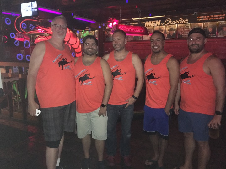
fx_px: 189
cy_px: 84
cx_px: 113
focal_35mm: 29
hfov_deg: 61.7
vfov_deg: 48.2
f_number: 2.2
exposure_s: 1/16
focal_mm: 4.15
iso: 400
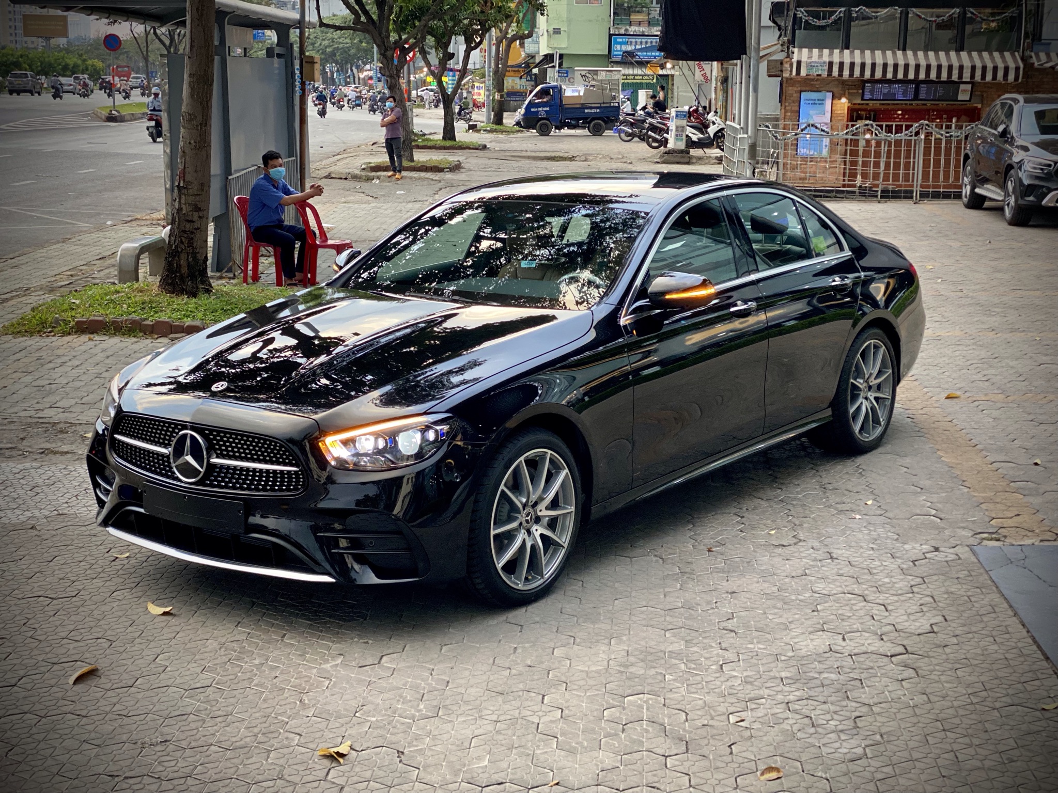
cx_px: 529
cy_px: 396
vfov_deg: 28.0
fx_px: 1589
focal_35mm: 52
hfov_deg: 36.8
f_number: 2
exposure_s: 1/122
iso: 160
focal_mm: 6
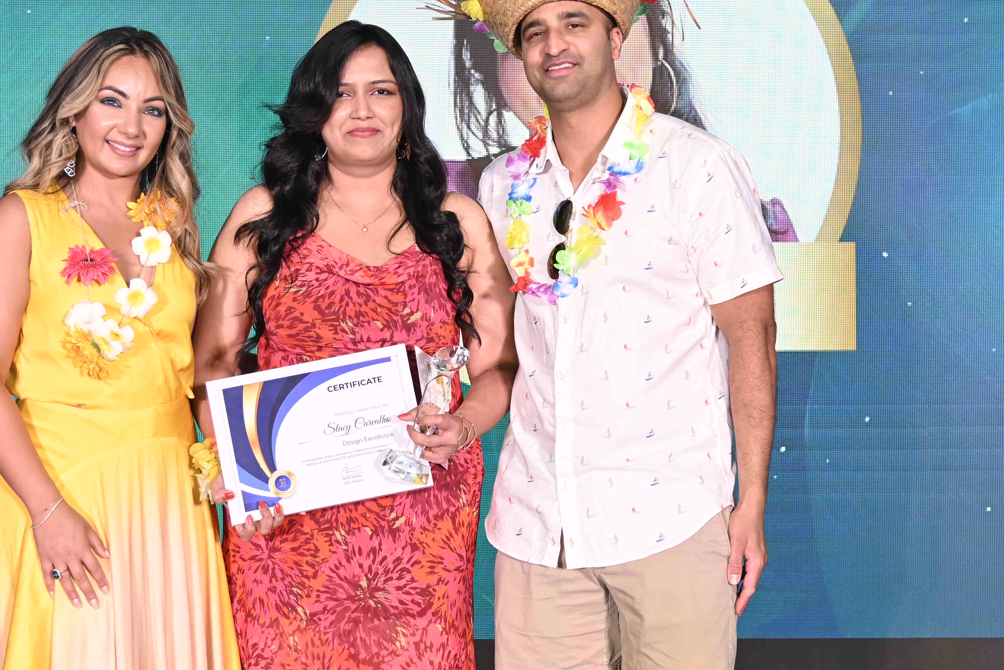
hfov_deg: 24.2
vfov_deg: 16.3
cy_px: 274
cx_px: 522
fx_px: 2343
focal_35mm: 84
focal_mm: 50
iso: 800
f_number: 4
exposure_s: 1/160
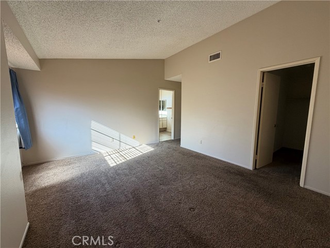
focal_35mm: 14
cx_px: 165
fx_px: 133
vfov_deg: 85.7
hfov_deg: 102.1
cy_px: 124
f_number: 2.2
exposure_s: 1/121
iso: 160
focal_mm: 2.22
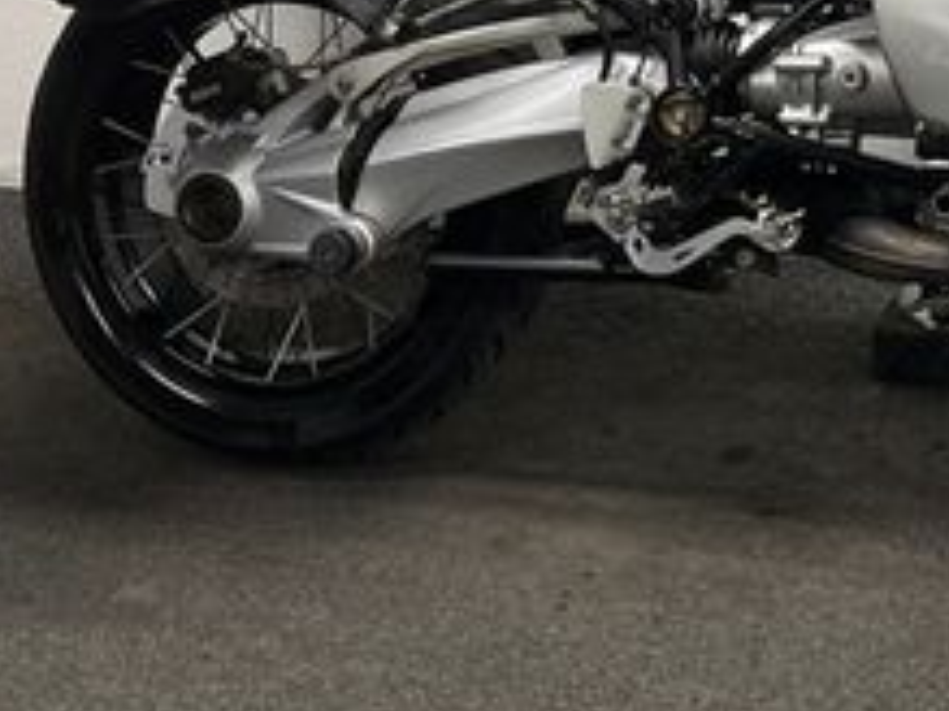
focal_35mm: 76
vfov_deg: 18.1
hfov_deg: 24.7
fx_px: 2082
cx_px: 914
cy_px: -208
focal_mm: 5.1
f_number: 1.6
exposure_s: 1/100
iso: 125
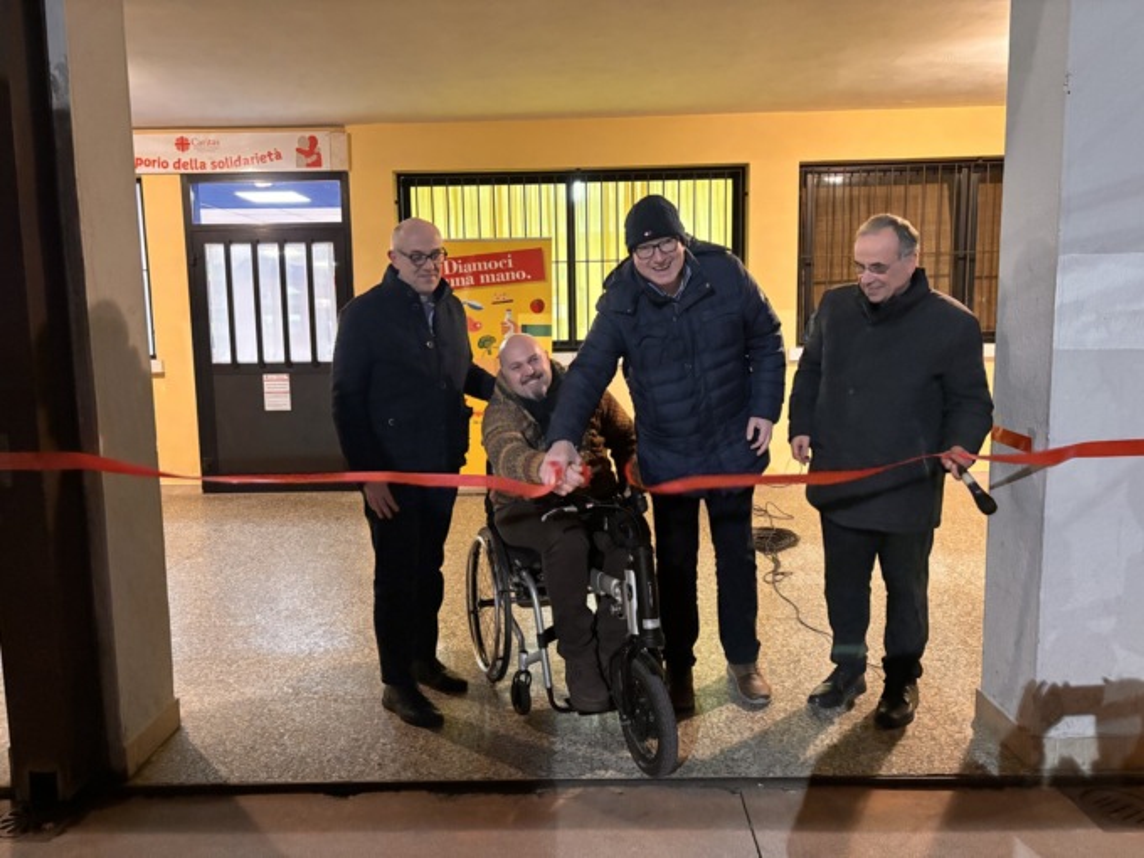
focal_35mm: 26
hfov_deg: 67.3
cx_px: 572
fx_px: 859
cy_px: 429
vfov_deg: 53.1
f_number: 1.6
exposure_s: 1/25
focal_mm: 5.96
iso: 800
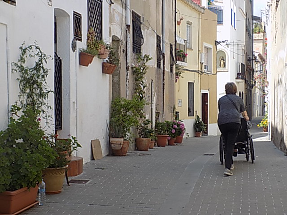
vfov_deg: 22.6
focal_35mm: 65
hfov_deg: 29.8
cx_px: 144
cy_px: 108
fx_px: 539
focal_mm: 11.5
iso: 80
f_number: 4.1
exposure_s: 1/320
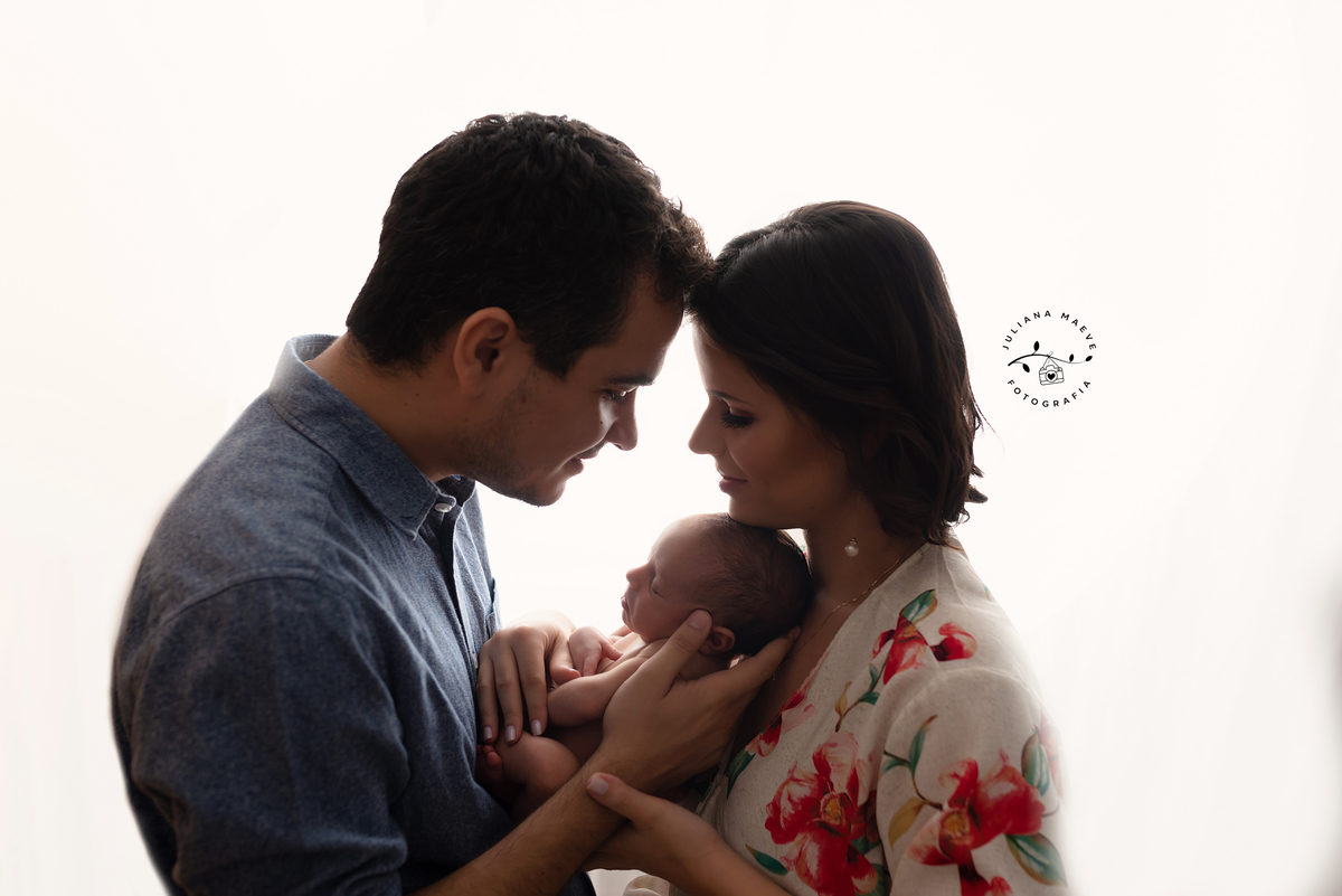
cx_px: 671
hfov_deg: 54.4
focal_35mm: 35
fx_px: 1305
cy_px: 448
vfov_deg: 37.9
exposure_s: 1/160
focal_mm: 35
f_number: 3.5
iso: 100
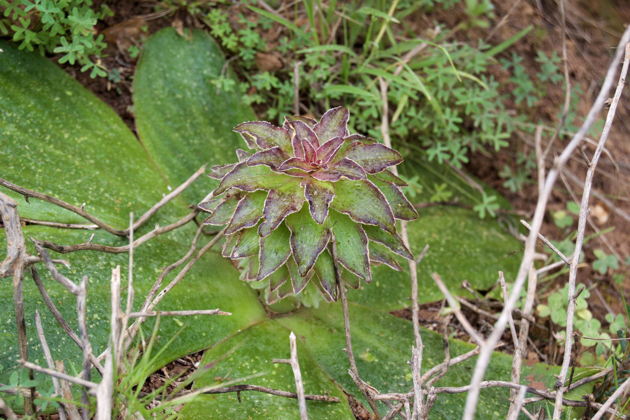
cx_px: 315
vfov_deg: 16.6
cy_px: 210
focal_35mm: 82
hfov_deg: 24.6
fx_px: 1444
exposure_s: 1/125
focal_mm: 55
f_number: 8
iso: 180
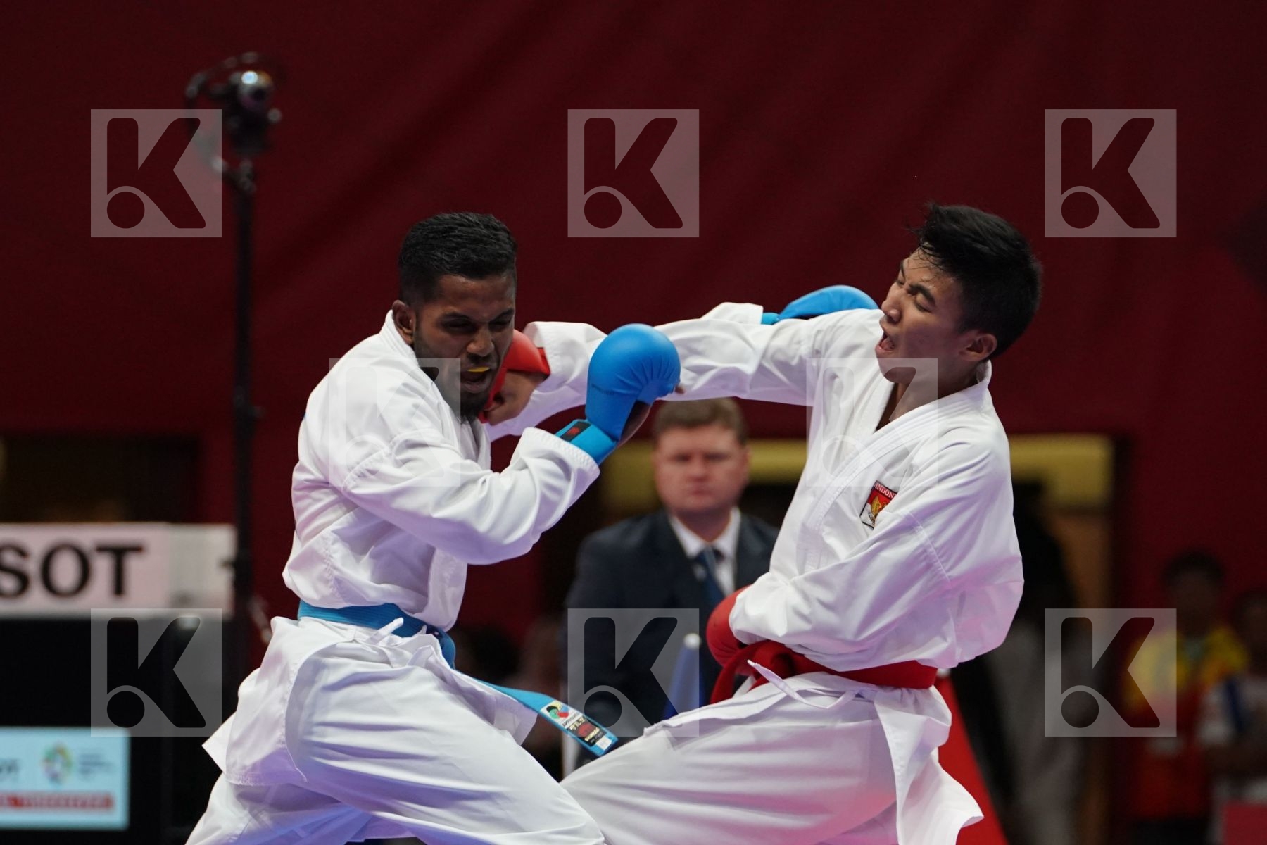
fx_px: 11965
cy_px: 422
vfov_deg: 4.0
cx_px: 634
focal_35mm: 340
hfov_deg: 6.1
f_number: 4
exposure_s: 1/1000
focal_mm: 227
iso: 3200
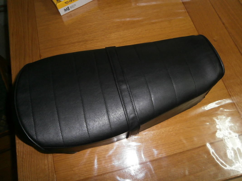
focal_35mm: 26
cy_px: 90
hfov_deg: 67.3
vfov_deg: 53.1
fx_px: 182
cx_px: 121
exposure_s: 1/30
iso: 200
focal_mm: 4.7
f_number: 2.8
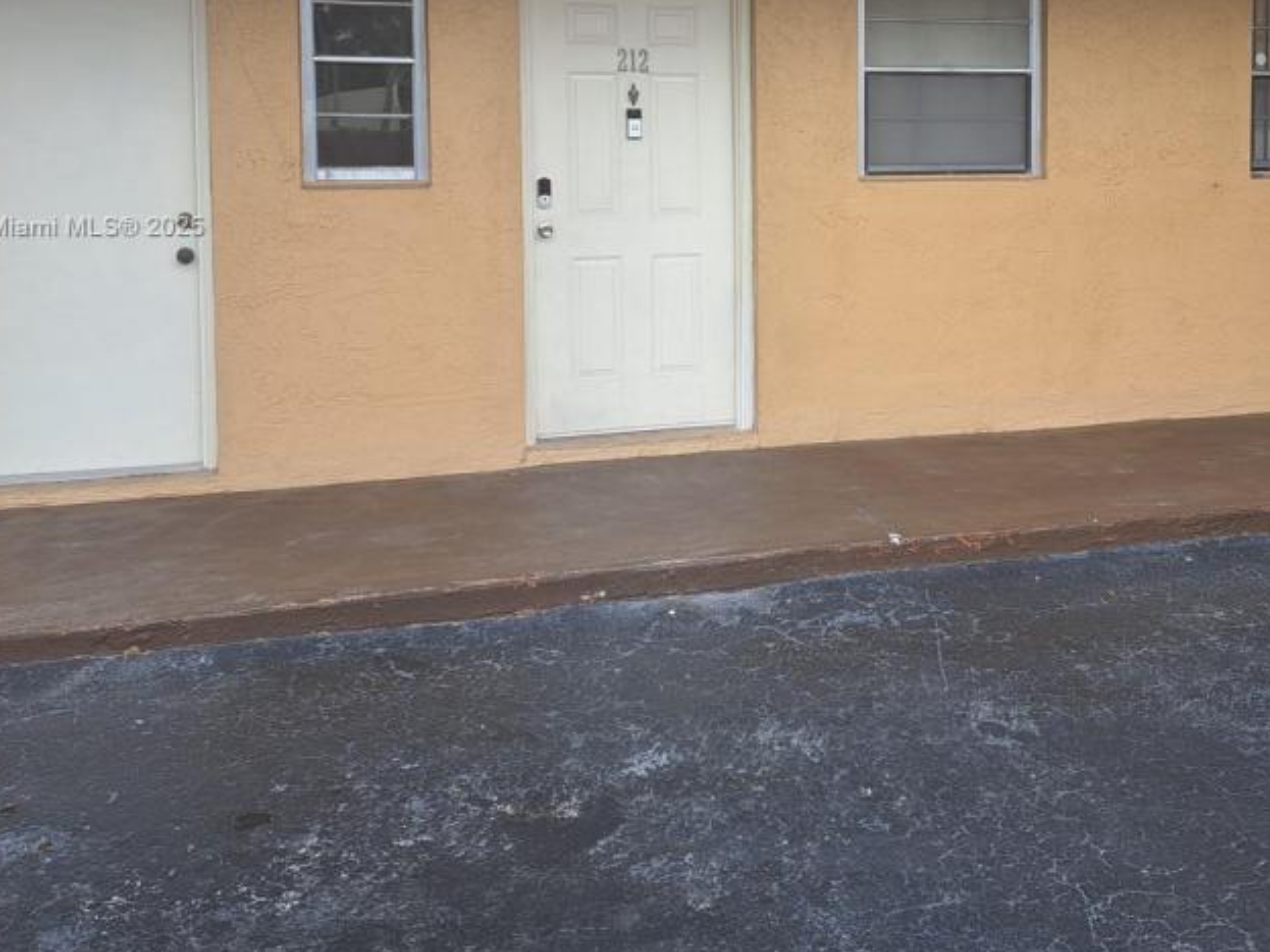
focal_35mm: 37
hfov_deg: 49.7
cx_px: 791
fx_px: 1357
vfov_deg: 37.6
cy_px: 228
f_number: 1.8
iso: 50
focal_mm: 5.23
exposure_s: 1/120
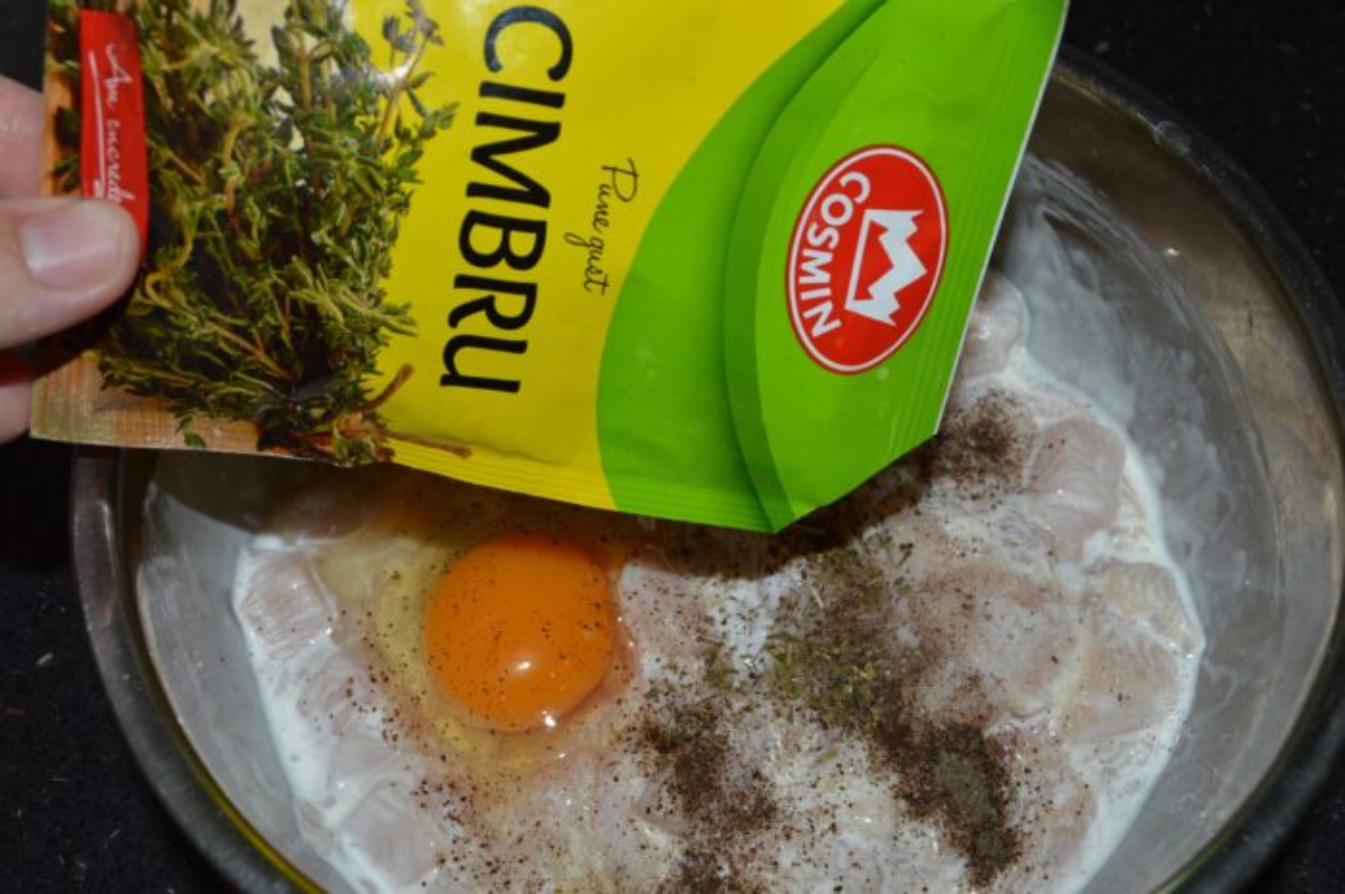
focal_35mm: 39
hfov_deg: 49.6
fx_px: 1455
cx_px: 672
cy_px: 447
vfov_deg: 34.1
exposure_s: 1/60
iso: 100
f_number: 8
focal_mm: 26
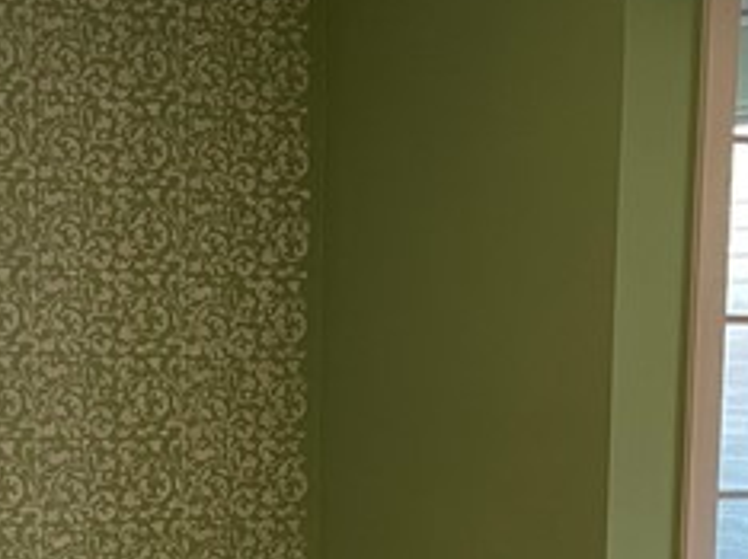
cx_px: 409
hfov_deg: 17.3
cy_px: 616
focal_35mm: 114
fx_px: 2461
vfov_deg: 12.7
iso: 250
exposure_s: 1/60
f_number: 1.6
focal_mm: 5.1
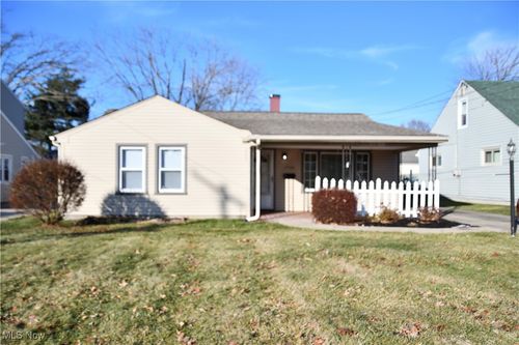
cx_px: 260
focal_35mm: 31
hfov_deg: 60.3
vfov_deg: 42.3
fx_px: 447
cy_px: 172
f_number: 3.5
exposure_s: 1/2500
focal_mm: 21
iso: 250
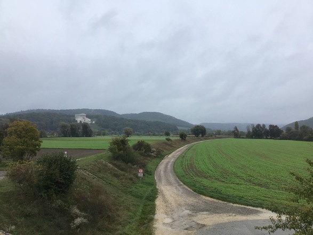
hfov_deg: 58.4
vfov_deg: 45.4
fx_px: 280
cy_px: 118
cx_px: 156
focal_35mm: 31
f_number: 2.4
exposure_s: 1/543
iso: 25
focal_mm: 3.3
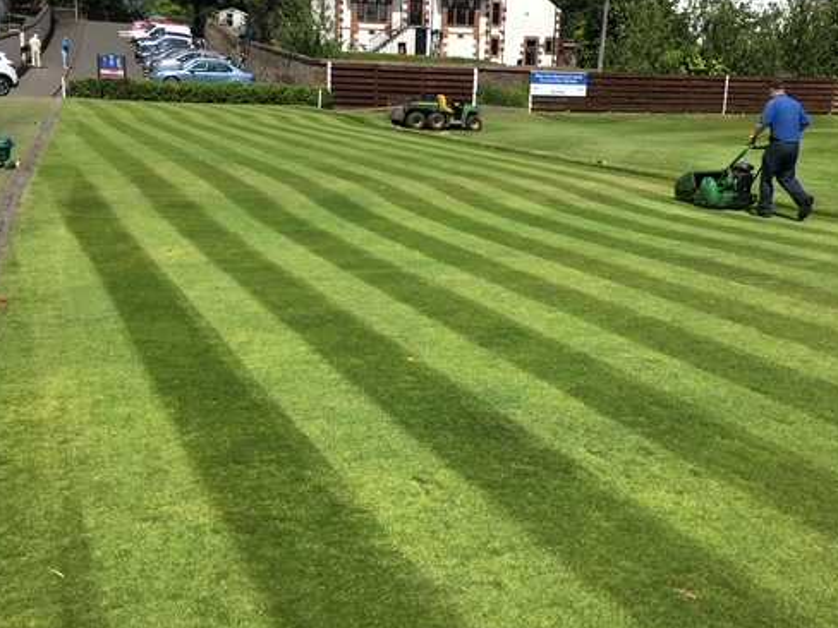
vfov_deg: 37.6
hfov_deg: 49.0
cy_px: 259
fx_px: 920
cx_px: 419
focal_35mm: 38
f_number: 2.2
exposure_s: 1/2137
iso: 25
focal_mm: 4.15
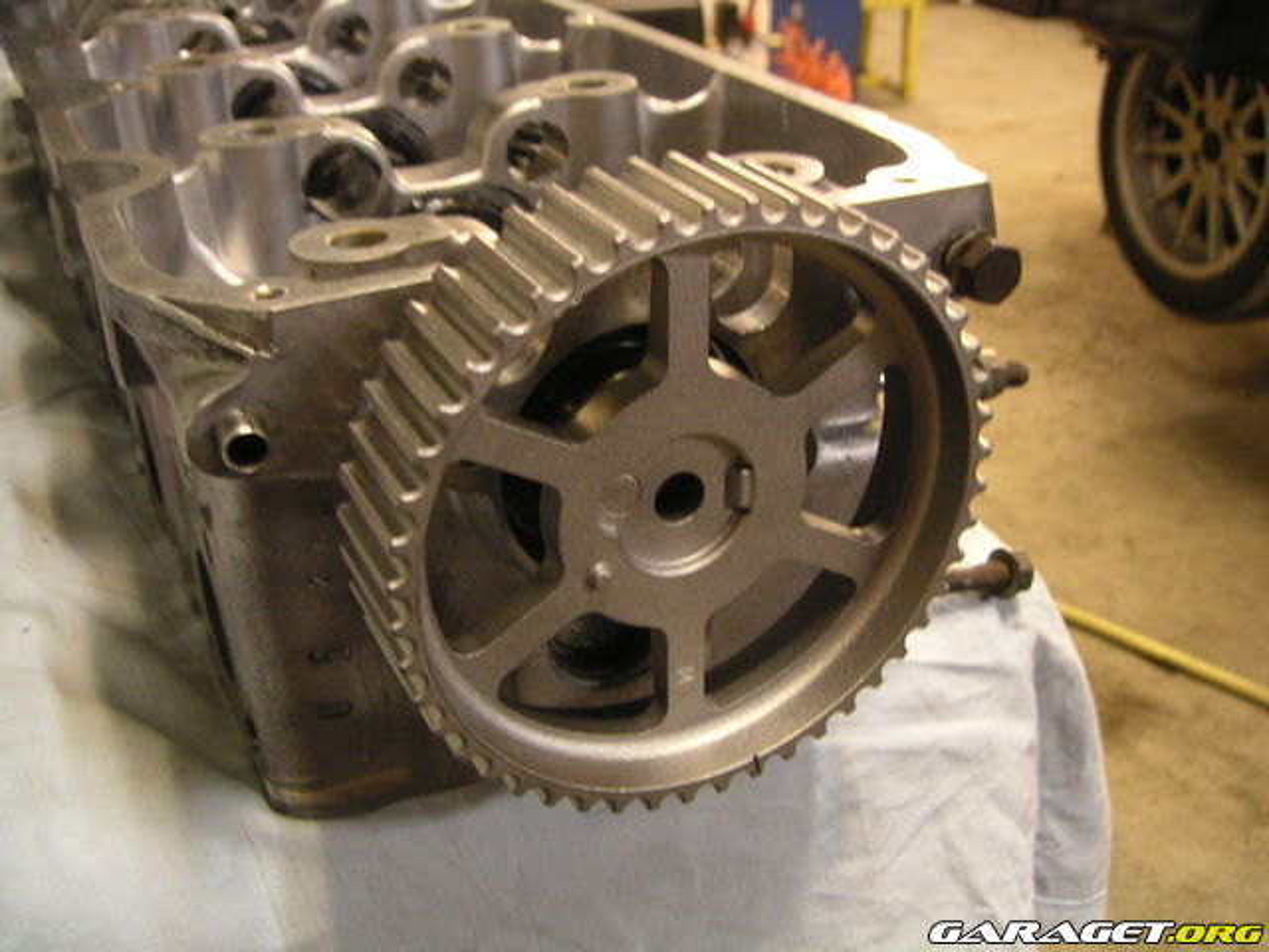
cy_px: 476
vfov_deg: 37.7
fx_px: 1393
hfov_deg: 49.0
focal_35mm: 38
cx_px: 634
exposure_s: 1/6
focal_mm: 6
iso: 100
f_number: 2.8
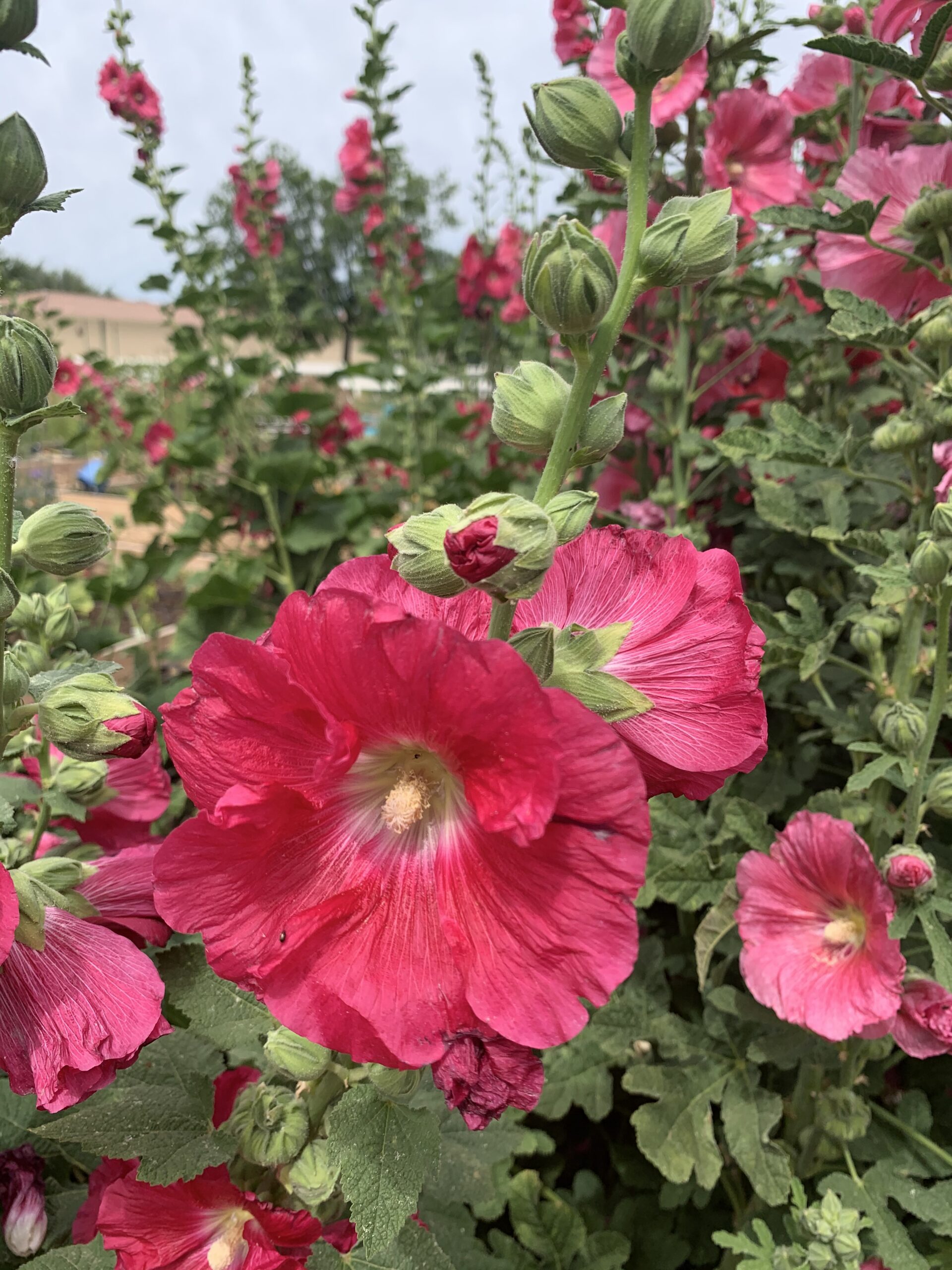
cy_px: 635
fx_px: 953
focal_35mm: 26
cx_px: 476
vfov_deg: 67.3
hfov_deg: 53.1
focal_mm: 4.25
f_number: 1.8
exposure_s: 1/1585
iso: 25
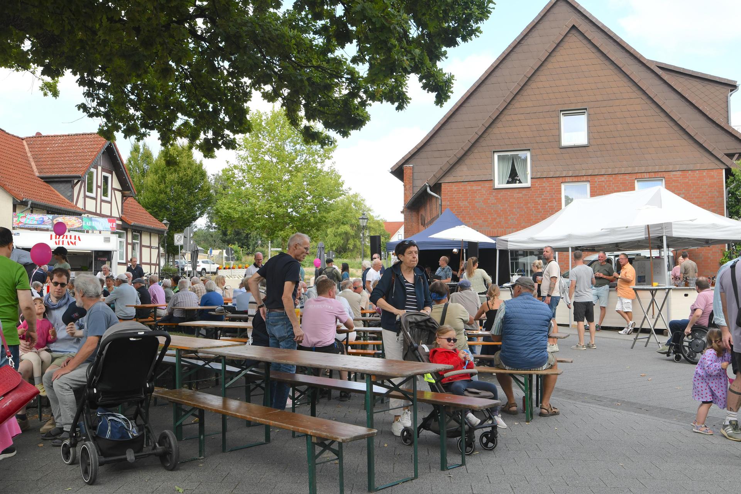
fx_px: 741
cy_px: 247
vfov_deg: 36.9
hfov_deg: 53.1
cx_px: 370
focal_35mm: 36
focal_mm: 24
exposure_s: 1/250
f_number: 8
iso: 320
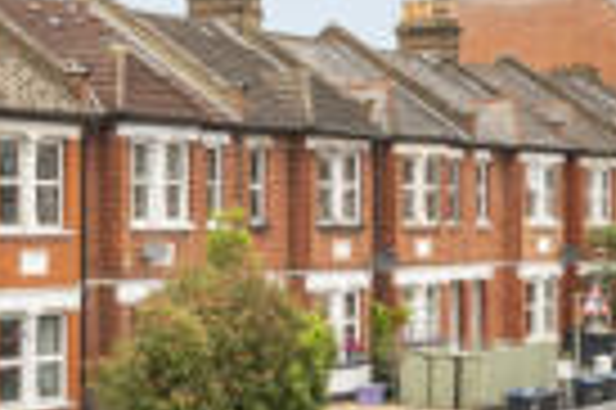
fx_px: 1795
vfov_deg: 13.0
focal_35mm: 105
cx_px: 135
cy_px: 264
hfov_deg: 19.3
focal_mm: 14
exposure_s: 1/160
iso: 400
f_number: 8
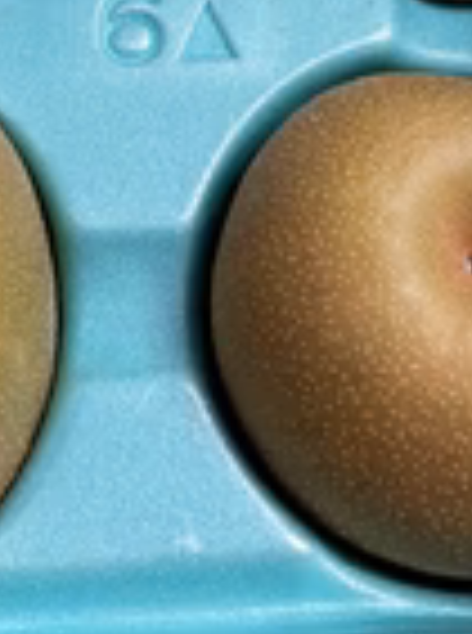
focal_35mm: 74
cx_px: 166
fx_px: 1352
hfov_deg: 19.8
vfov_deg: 23.7
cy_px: -157
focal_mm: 4.2
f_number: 1.6
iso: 160
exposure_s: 1/50
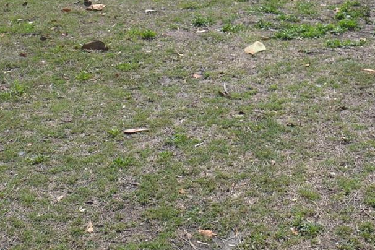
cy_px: -33
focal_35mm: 67
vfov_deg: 19.3
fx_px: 701
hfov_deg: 29.5
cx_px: 281
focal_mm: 17
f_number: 8
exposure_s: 1/250
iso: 100
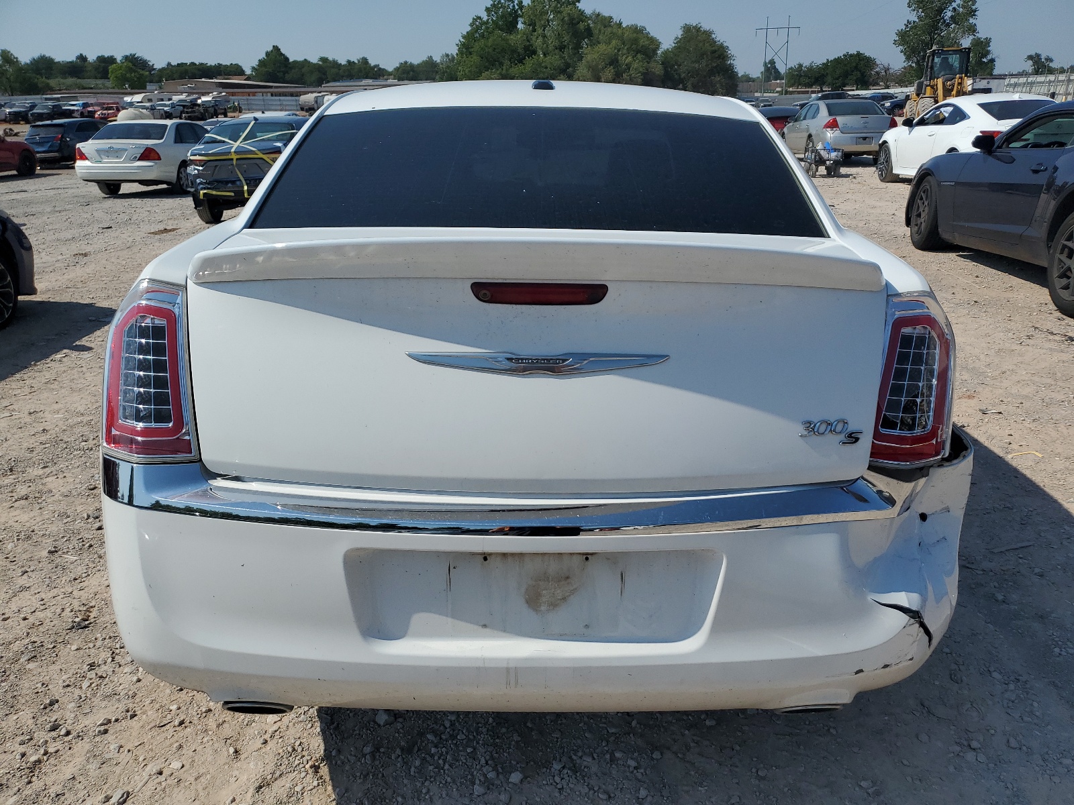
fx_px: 807
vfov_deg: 53.1
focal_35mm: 26
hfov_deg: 67.3
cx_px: 537
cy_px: 402
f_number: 1.5
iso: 50
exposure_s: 1/10000
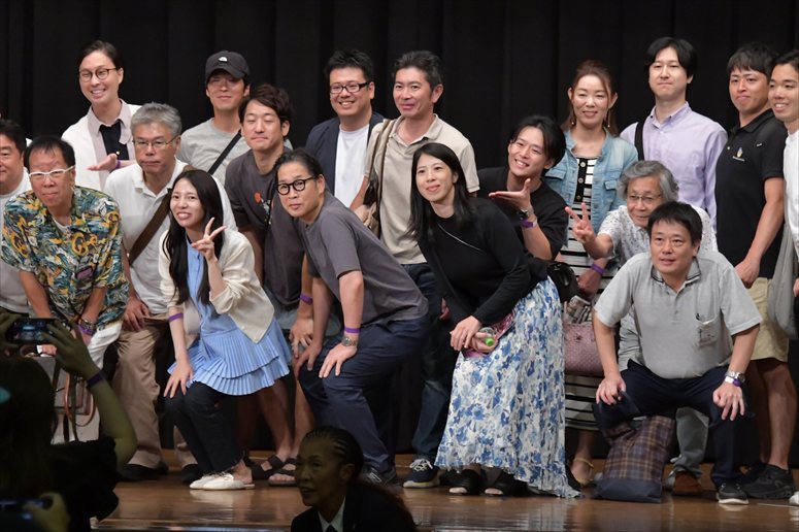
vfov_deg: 6.1
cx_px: 400
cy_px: 266
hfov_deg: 9.2
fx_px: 4991
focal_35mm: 225
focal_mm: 150
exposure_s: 1/400
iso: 6400
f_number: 5.6
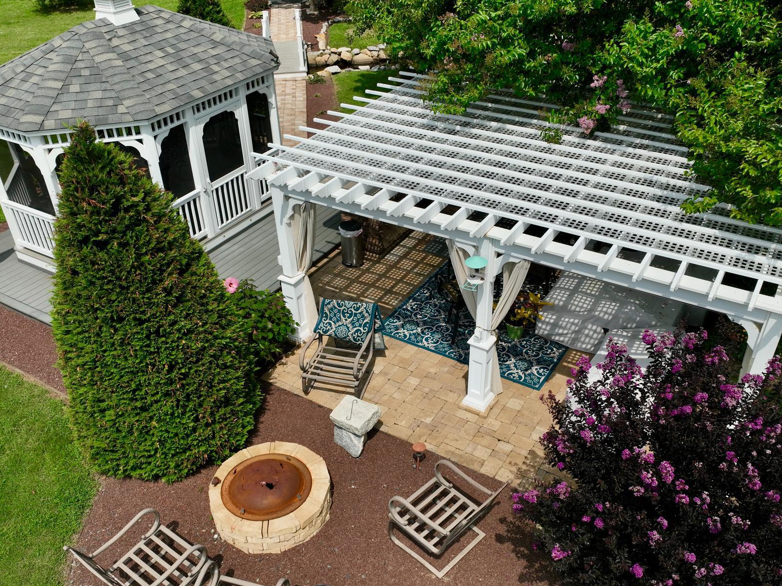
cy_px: 337
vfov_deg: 45.3
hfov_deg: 58.4
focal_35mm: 31
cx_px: 391
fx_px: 700
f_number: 2.8
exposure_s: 1/6400
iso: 180
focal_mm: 12.29
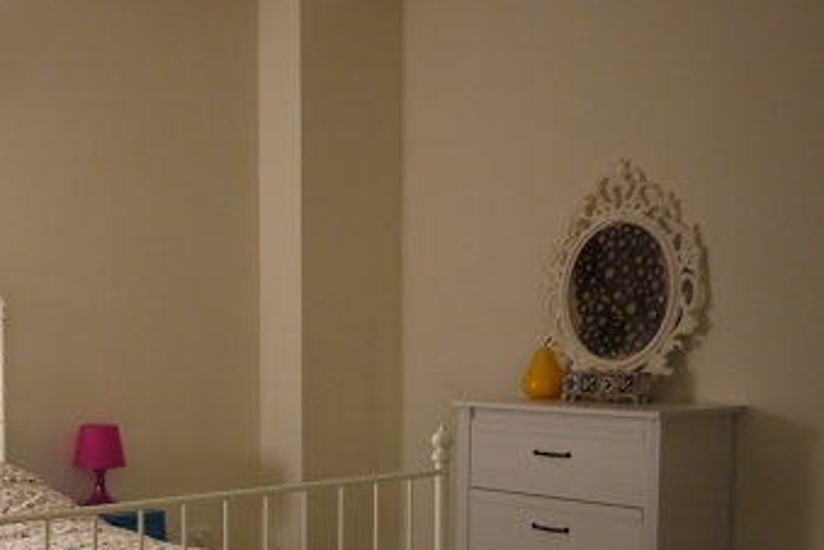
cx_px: 107
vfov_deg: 24.3
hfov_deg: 34.5
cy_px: 431
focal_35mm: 55
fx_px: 1259
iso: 400
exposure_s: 1/20
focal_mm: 14
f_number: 2.5
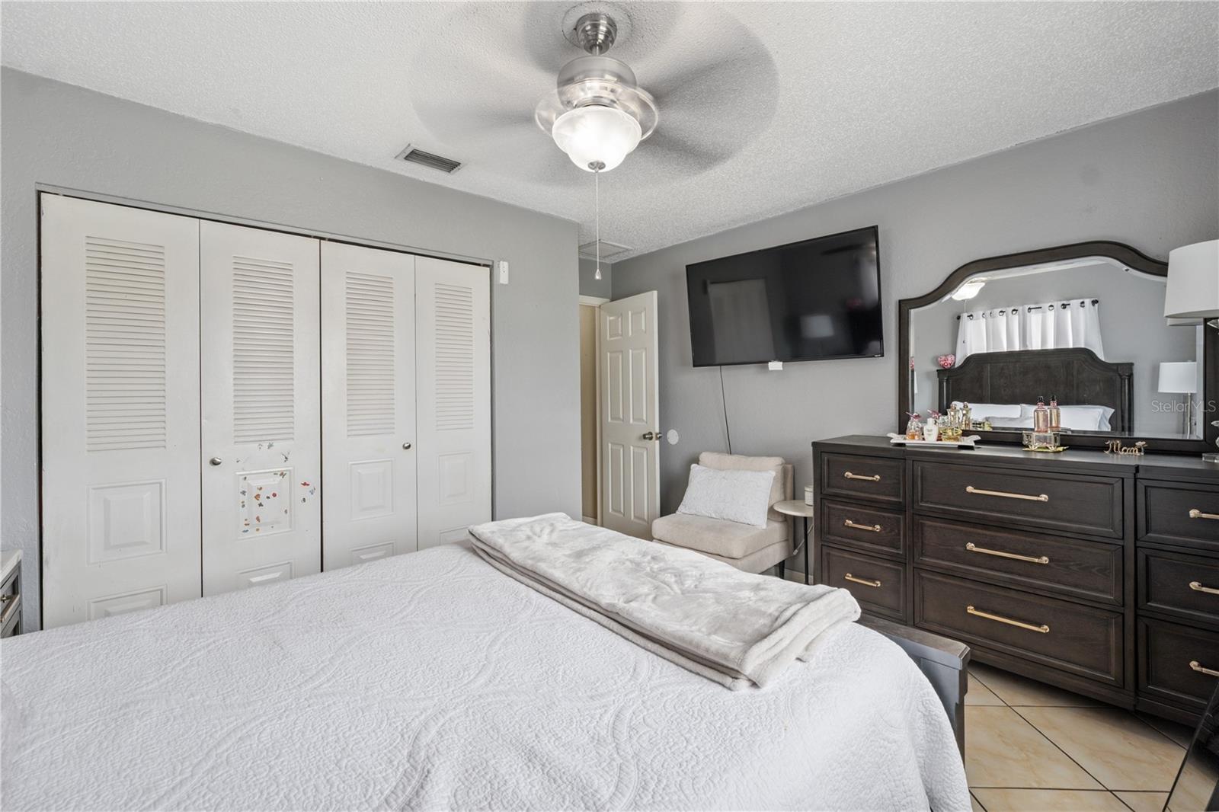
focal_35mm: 14
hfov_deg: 104.3
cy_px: 406
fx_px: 474
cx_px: 610
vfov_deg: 81.2
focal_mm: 14
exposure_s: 1/20
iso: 400
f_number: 8
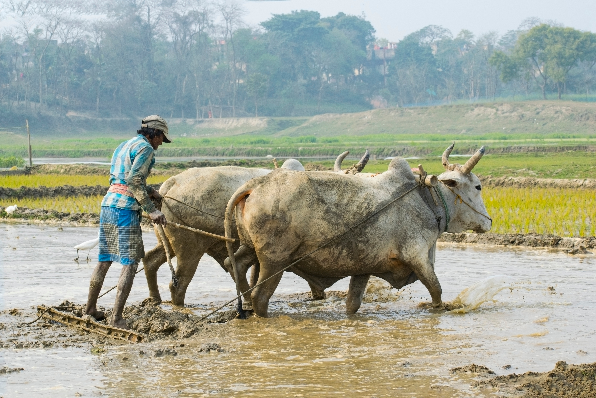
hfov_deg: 19.5
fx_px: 1738
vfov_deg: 13.0
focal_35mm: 105
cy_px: 199
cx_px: 298
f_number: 8
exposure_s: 1/640
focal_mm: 70
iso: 400
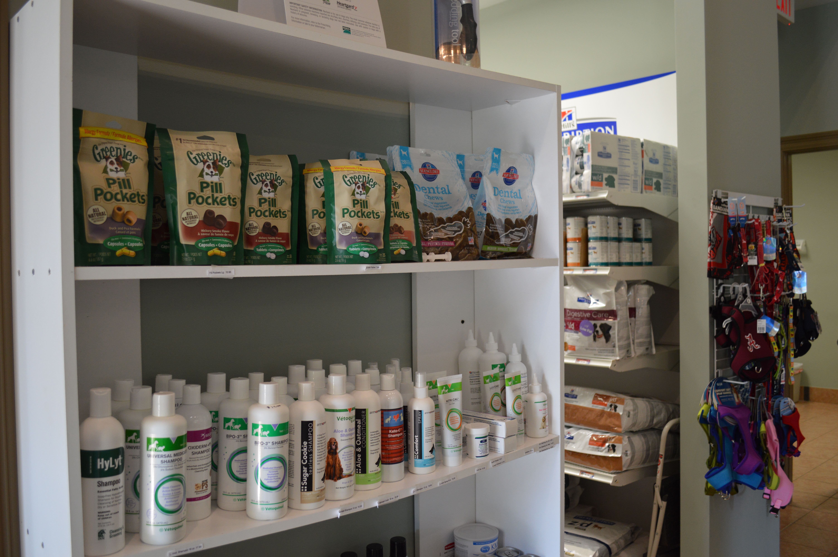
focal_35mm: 30
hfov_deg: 62.0
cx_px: 419
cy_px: 278
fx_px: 698
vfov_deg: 43.5
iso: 400
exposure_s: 1/60
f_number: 3.8
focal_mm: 20
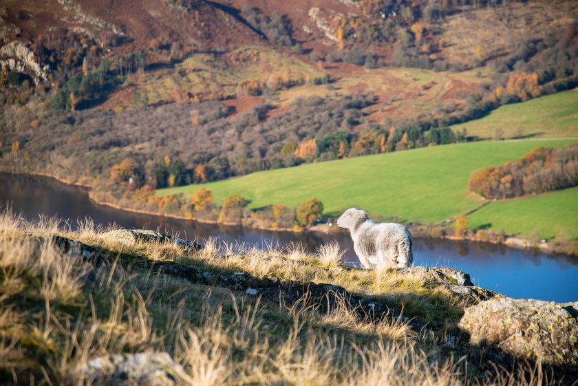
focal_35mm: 105
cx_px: 289
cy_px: 193
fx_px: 1687
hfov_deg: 19.4
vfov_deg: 13.1
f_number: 4
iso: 500
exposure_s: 1/3200
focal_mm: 105
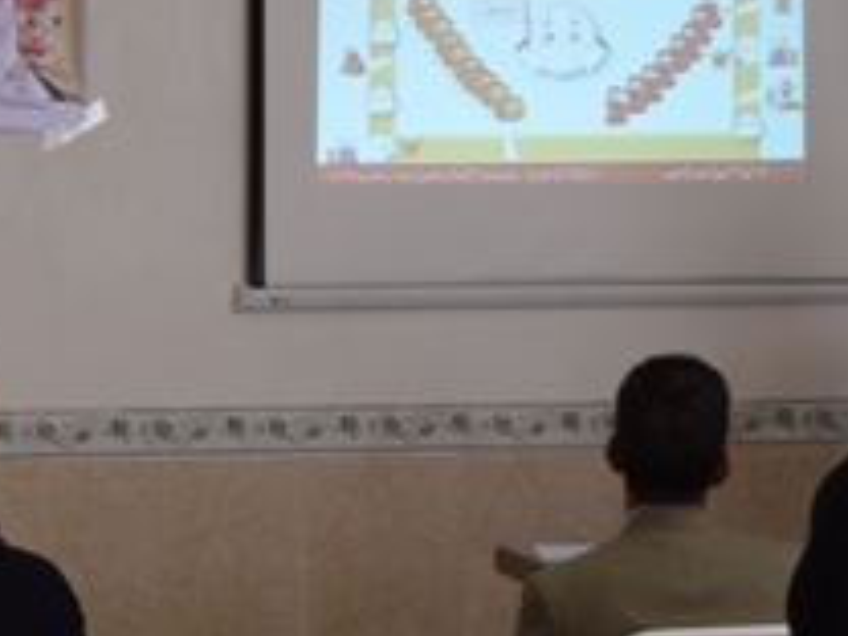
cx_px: 424
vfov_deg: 9.2
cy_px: -120
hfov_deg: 12.3
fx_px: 3920
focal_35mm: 160
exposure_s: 1/100
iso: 400
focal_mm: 36
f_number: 5
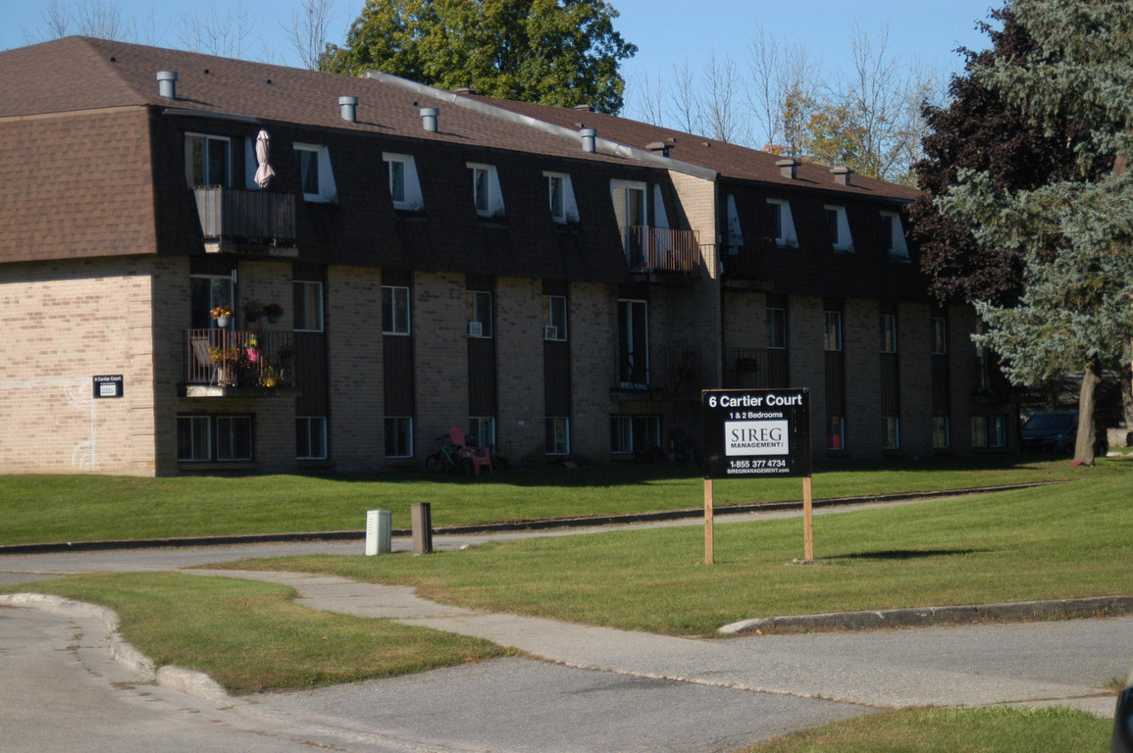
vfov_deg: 12.2
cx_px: 566
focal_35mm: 112
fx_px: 3538
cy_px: 376
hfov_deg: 18.2
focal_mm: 75
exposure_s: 1/1600
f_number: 5.6
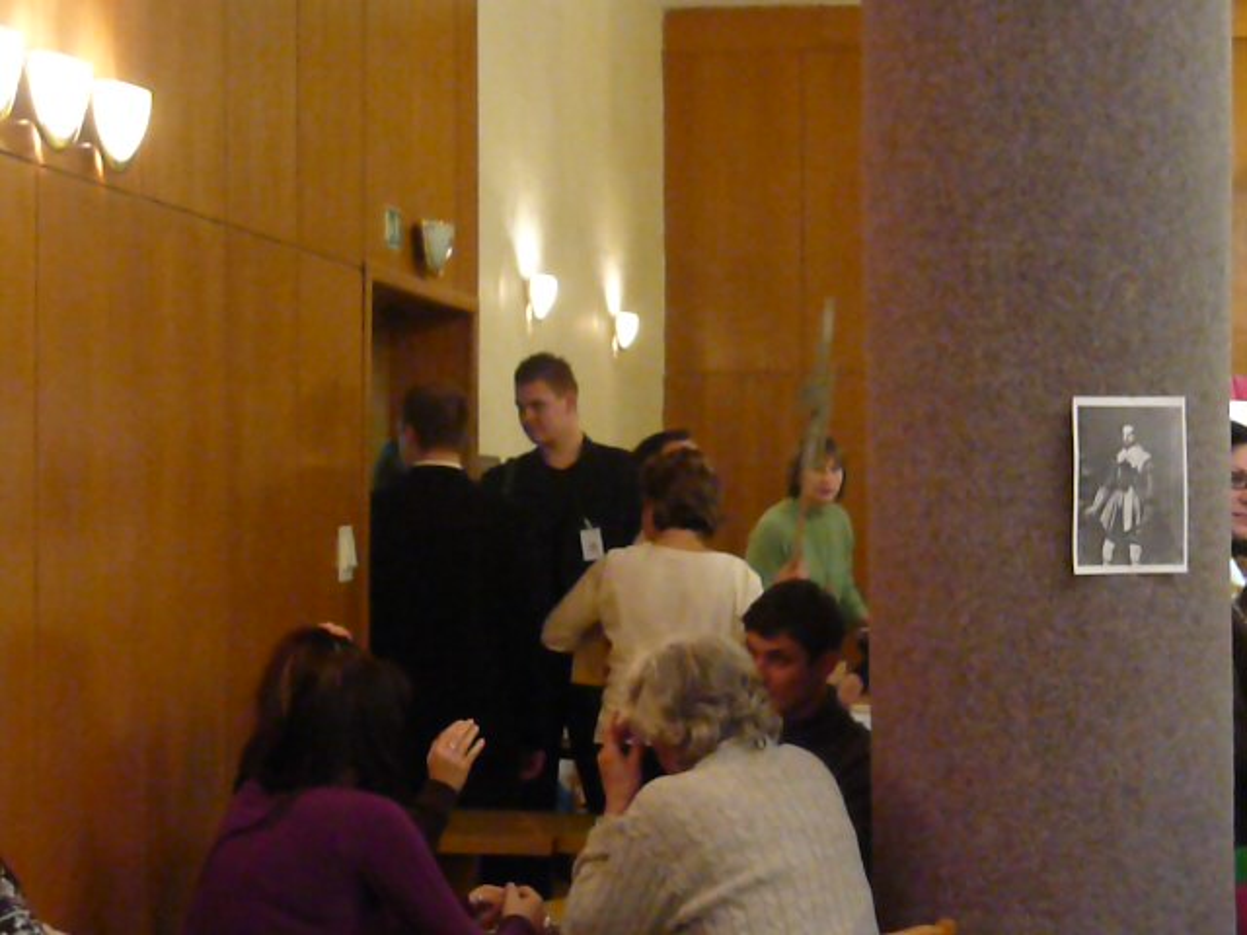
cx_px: 624
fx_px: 3170
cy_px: 468
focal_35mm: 88
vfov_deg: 16.8
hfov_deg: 22.3
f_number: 3.4
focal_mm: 14.5
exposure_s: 1/30
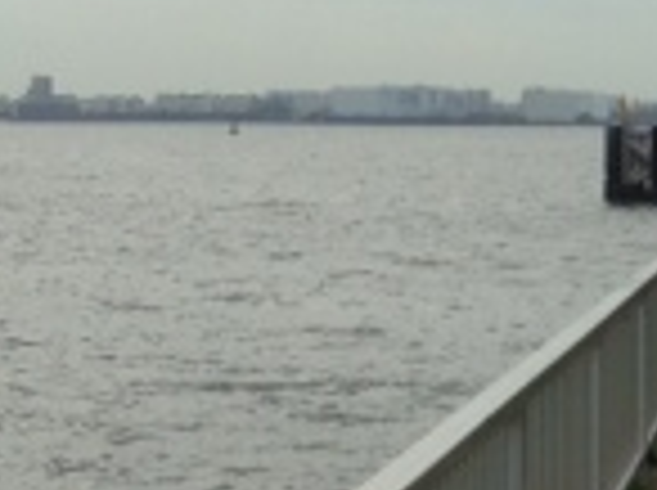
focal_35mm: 145
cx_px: 1120
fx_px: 2748
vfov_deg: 10.2
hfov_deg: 12.6
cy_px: 225
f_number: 2.4
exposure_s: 1/1938
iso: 50
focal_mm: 4.13
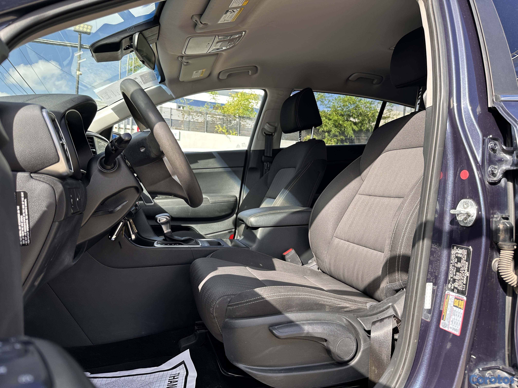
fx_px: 359
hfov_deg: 71.6
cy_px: 194
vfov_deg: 56.8
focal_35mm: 24
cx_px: 259
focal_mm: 6.86
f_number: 1.78
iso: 80
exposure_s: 1/709
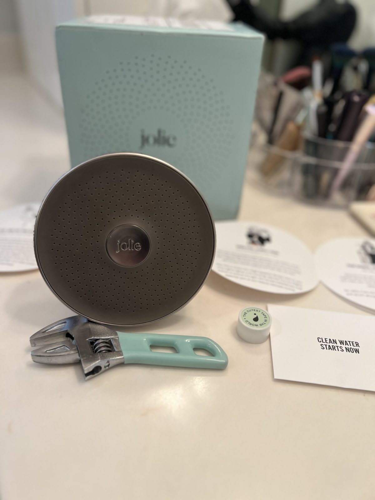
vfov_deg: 67.3
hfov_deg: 53.1
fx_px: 376
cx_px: 188
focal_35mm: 26
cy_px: 250
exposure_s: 1/60
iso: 100
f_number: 1.5
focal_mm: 5.7
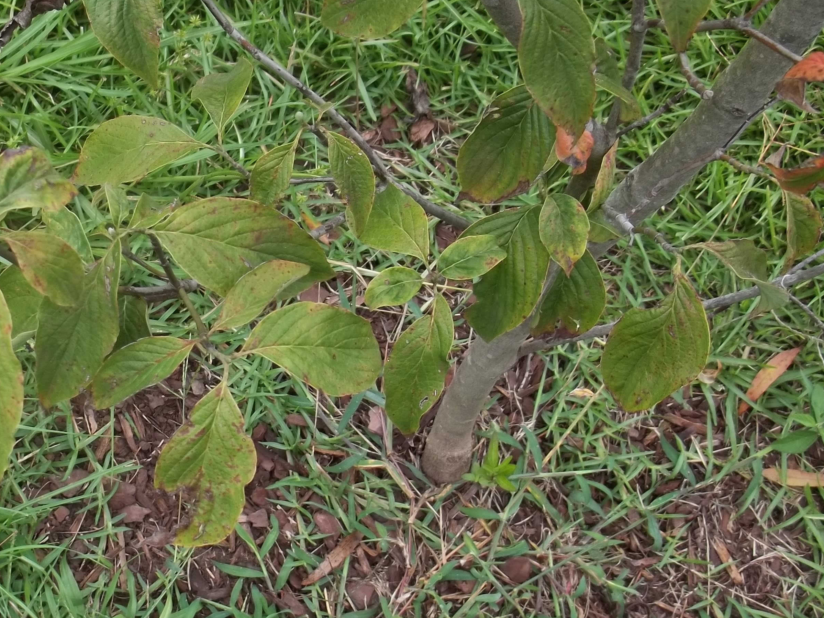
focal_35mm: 59
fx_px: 1405
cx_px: 158
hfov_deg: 31.8
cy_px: 392
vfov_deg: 24.7
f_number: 3.3
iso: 64
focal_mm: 5.9
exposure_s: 1/125
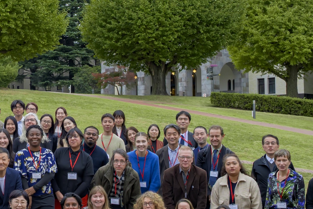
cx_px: 31
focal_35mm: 73
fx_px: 635
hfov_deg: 26.7
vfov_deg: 18.7
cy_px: 83
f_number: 10
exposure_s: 1/60
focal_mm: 24
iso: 800
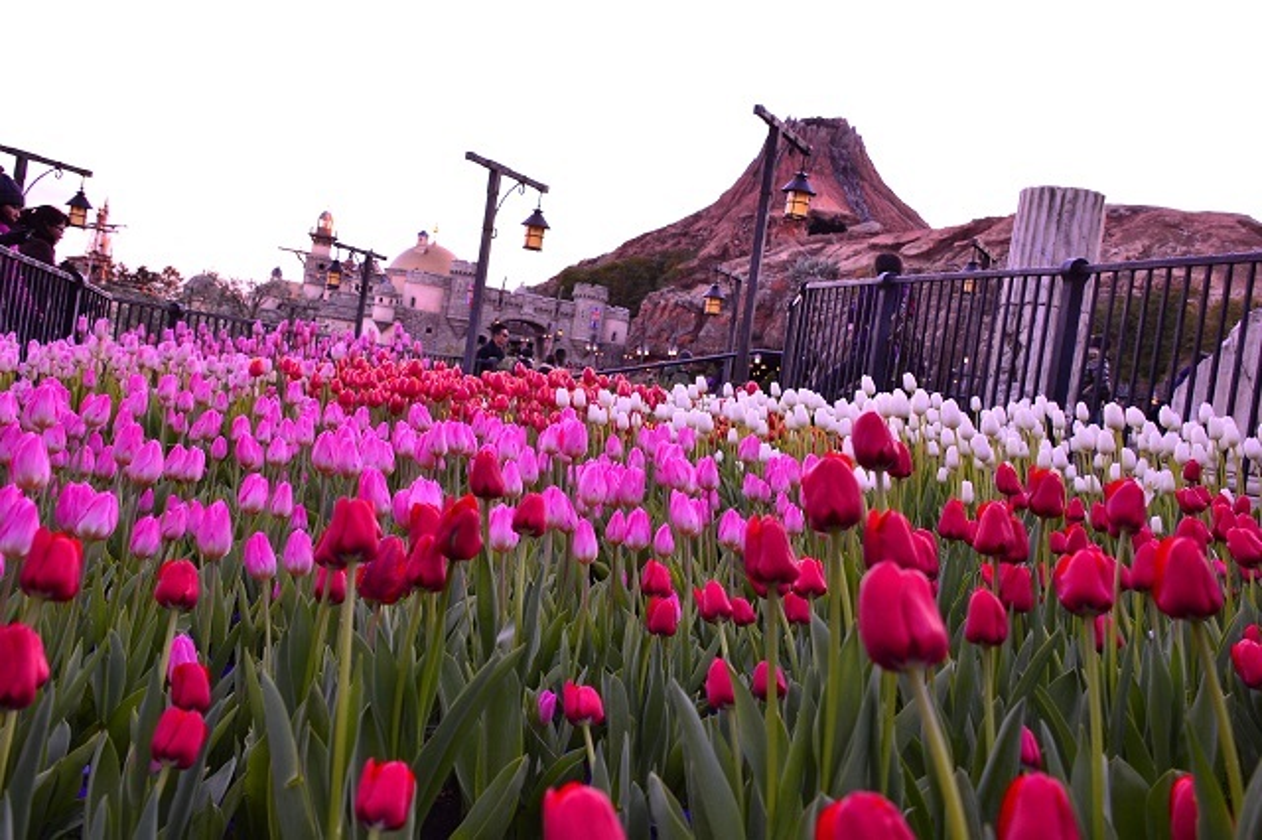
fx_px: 1261
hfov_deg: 53.2
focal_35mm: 36
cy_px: 420
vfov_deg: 36.8
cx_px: 631
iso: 400
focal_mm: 24
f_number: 5.6
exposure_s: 1/60
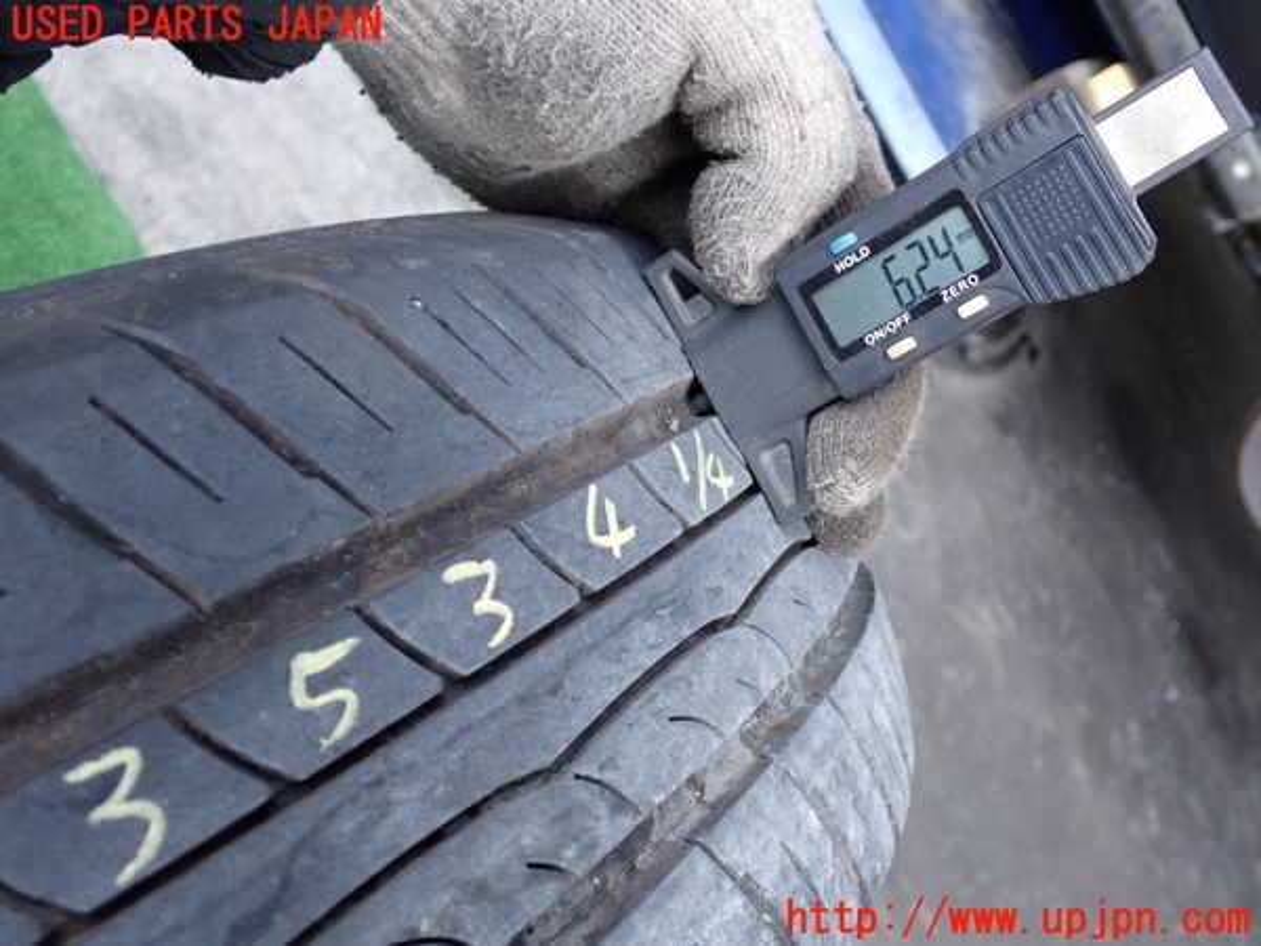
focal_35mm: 36
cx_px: 630
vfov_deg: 39.7
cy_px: 473
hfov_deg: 51.4
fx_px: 1311
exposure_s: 1/125
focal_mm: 6.37
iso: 320
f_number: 2.5
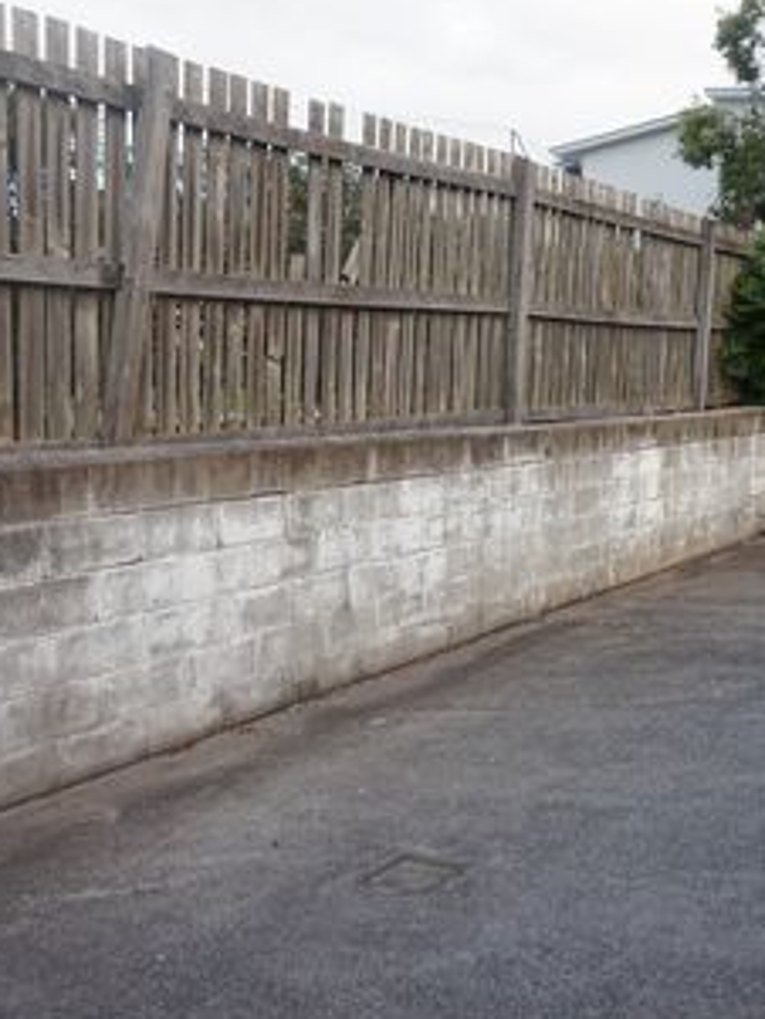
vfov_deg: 51.3
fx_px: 1060
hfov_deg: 38.8
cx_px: 559
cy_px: 506
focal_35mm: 36
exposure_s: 1/80
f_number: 5
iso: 100
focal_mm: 16
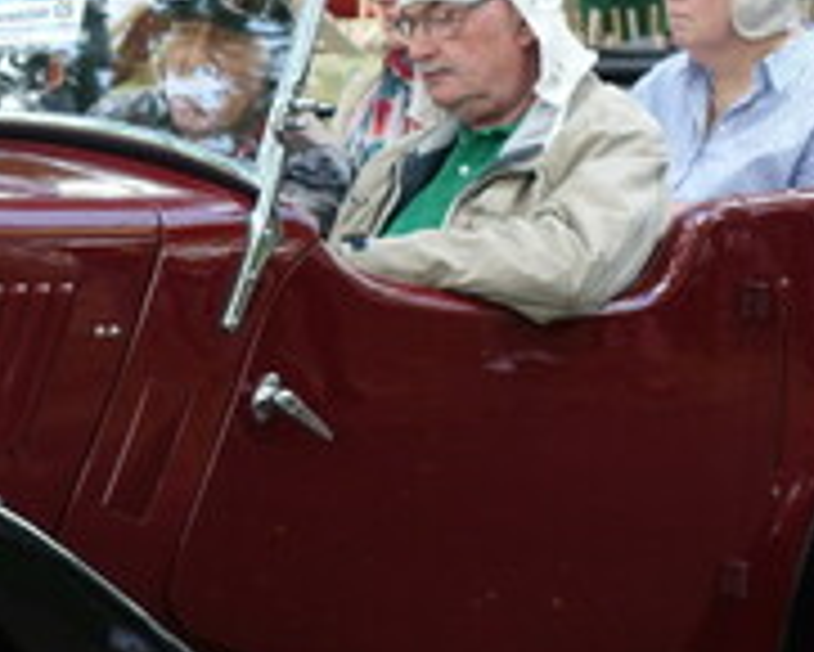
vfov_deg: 9.2
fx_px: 4050
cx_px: 31
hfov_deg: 11.4
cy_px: 382
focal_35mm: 168
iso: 320
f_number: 3.5
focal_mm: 20.19
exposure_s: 1/250
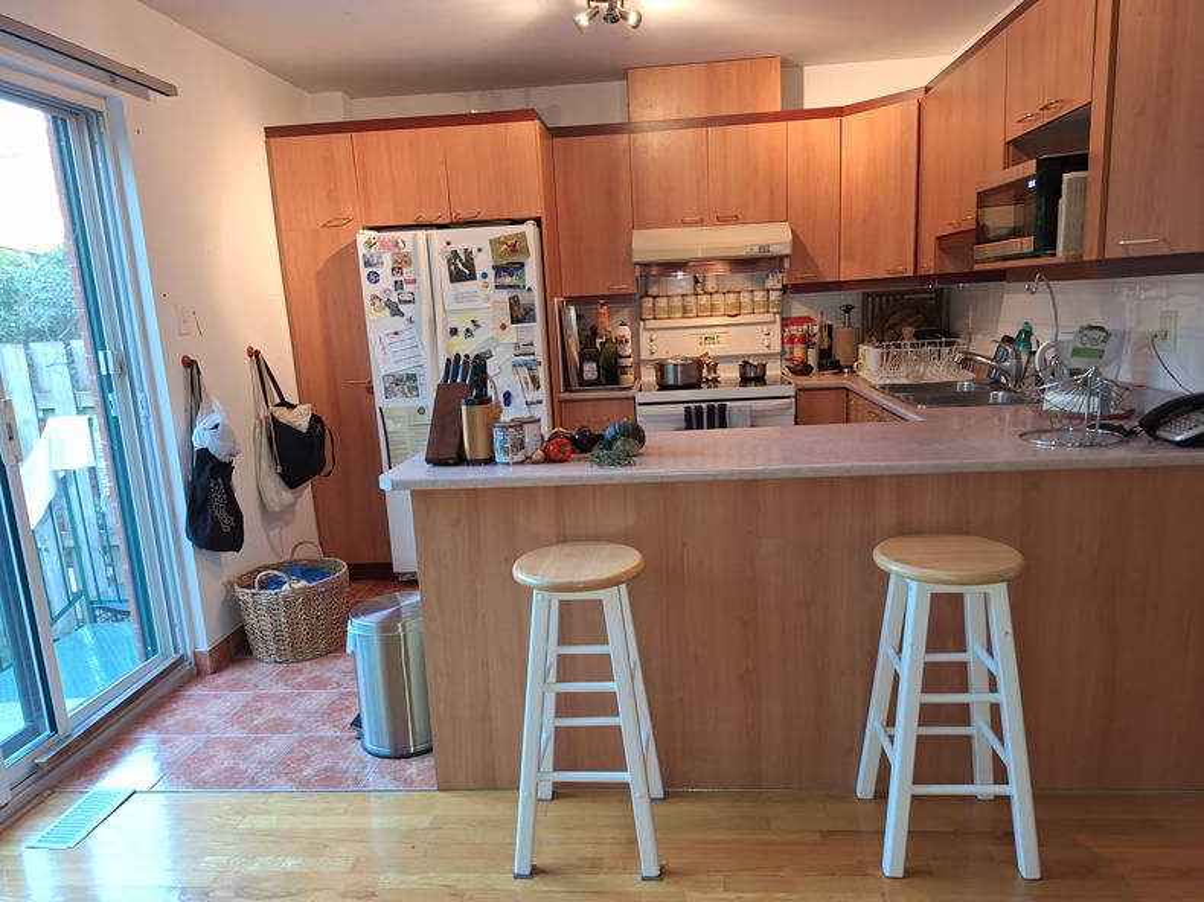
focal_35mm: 23
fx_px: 800
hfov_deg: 73.9
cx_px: 602
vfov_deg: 58.9
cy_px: 451
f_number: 1.8
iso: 25
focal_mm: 5.54
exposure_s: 1/40
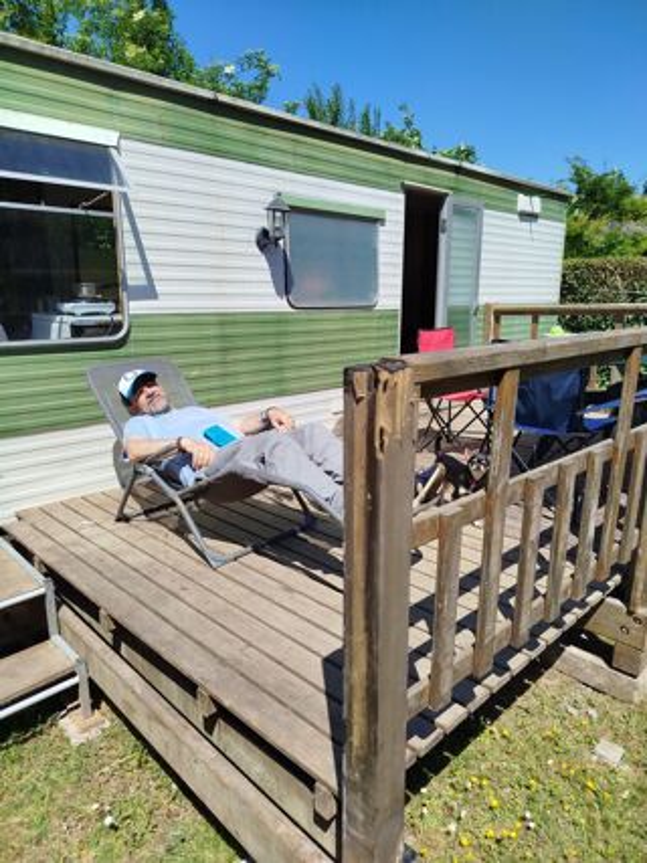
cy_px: 432
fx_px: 598
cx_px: 324
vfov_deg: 71.6
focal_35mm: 24
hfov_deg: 56.8
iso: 50
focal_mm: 5.31
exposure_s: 1/1162
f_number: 1.7
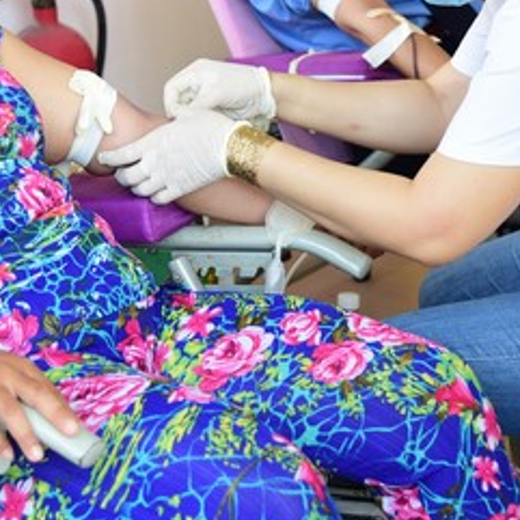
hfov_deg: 12.3
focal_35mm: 142
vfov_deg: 12.2
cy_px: 100
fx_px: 2413
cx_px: 188
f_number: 4
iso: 500
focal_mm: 62
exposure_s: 1/80
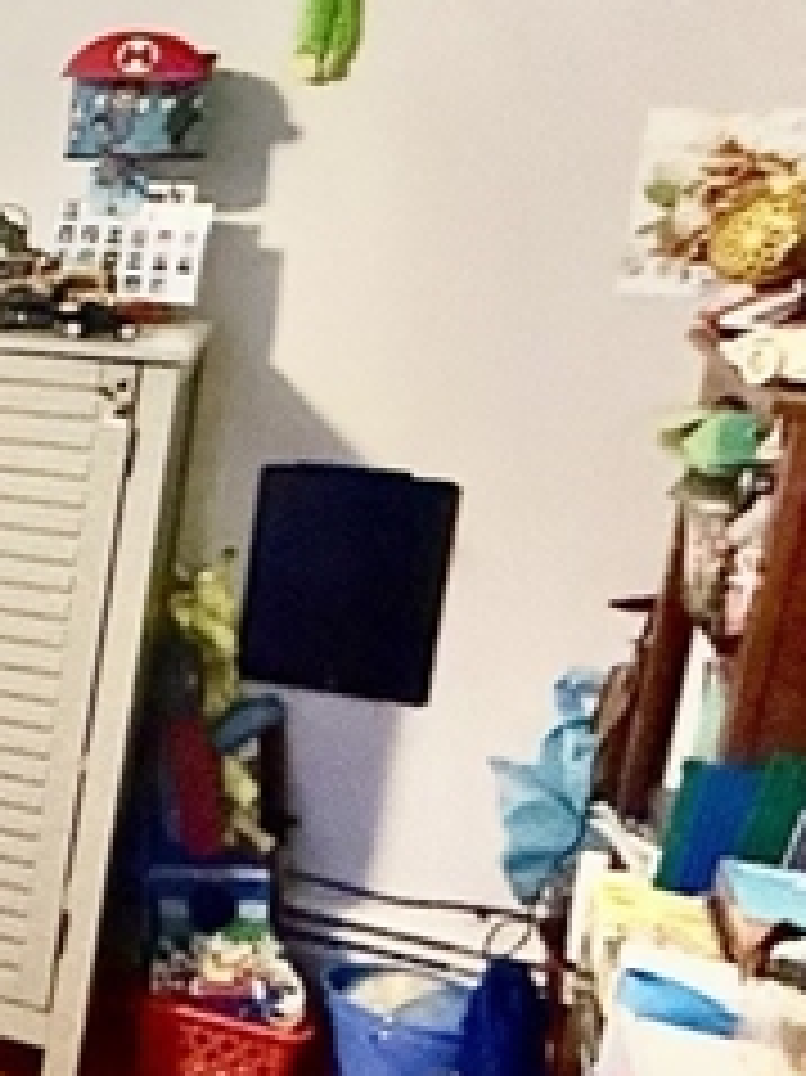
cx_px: -1162
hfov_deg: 14.6
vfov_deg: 32.1
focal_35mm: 60
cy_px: 441
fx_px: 1864
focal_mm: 2.22
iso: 1000
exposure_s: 1/60
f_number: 2.2
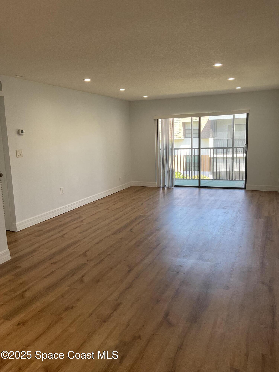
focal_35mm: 29
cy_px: 186
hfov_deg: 48.2
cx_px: 140
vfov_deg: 61.7
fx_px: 312
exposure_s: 1/120
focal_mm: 3
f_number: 1.8
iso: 50
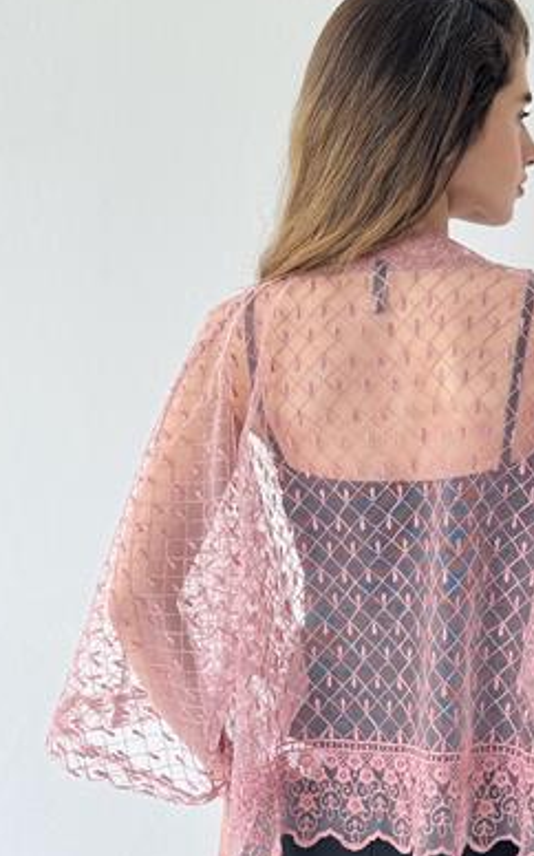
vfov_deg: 29.3
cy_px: 522
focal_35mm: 70
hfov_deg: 18.4
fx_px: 1632
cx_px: 415
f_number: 1.78
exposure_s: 1/175
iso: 64
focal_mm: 6.76
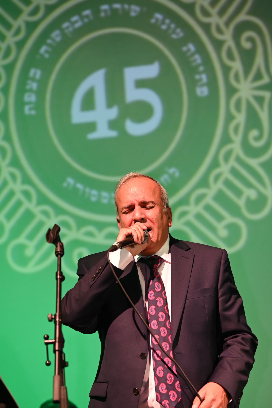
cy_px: 204
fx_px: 1759
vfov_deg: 13.3
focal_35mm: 155
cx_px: 136
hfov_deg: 8.8
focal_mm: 155
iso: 2500
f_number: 4.5
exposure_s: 1/250
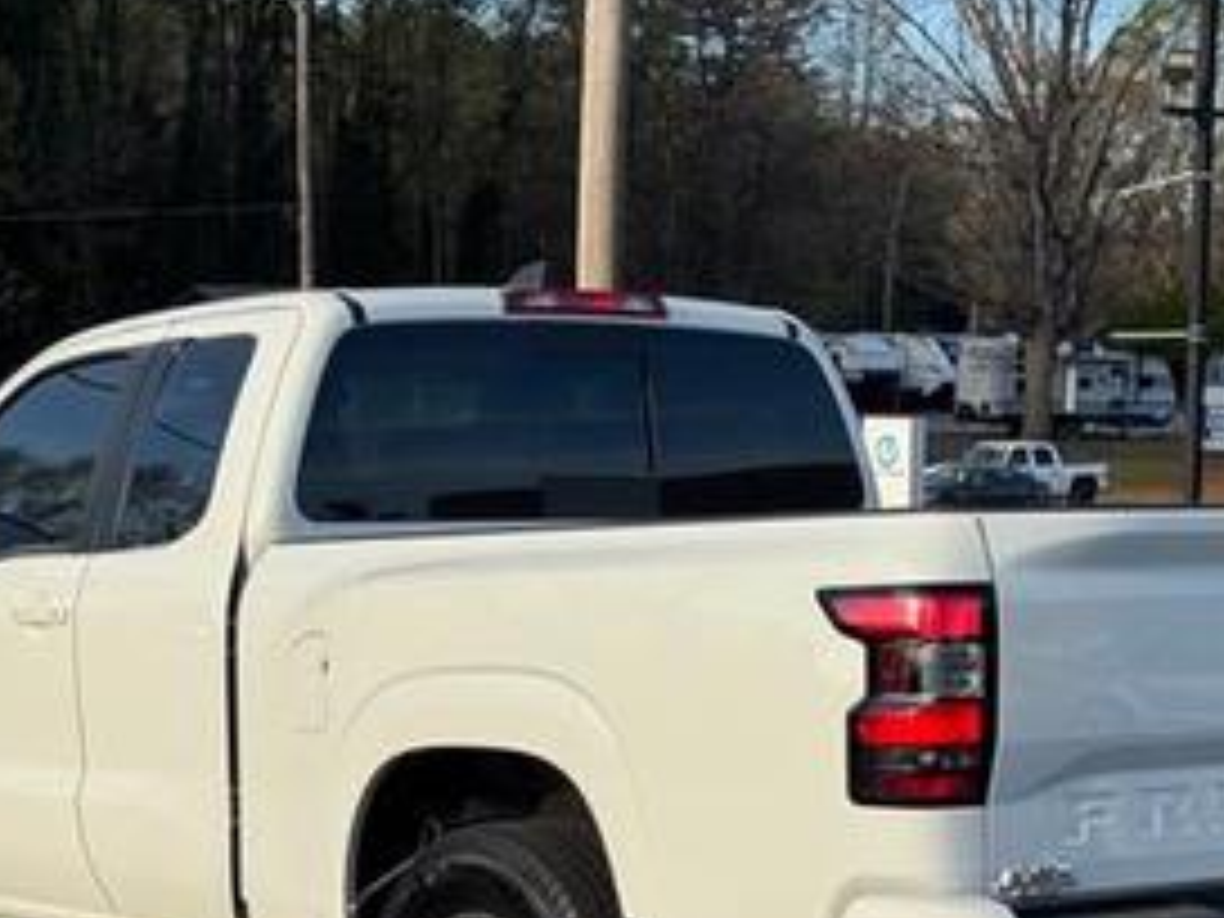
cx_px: 648
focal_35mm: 89
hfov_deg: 22.0
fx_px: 3147
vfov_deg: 16.5
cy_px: 756
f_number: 1.78
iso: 64
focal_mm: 6.76
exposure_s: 1/4049
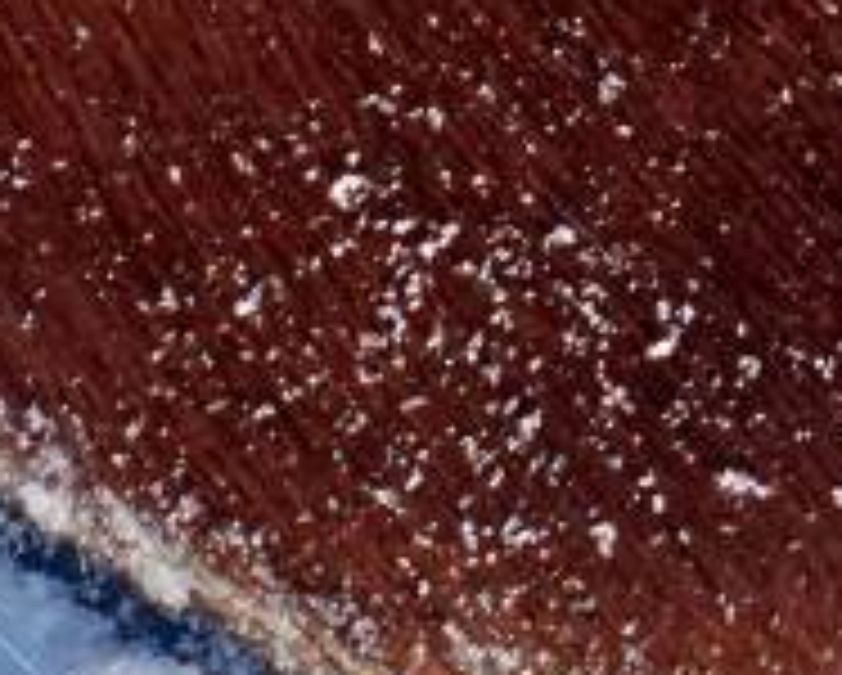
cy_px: -698
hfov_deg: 2.1
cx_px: 1315
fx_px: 23250
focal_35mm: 932
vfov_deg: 1.7
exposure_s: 1/320
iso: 100
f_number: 5.6
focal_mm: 52.54
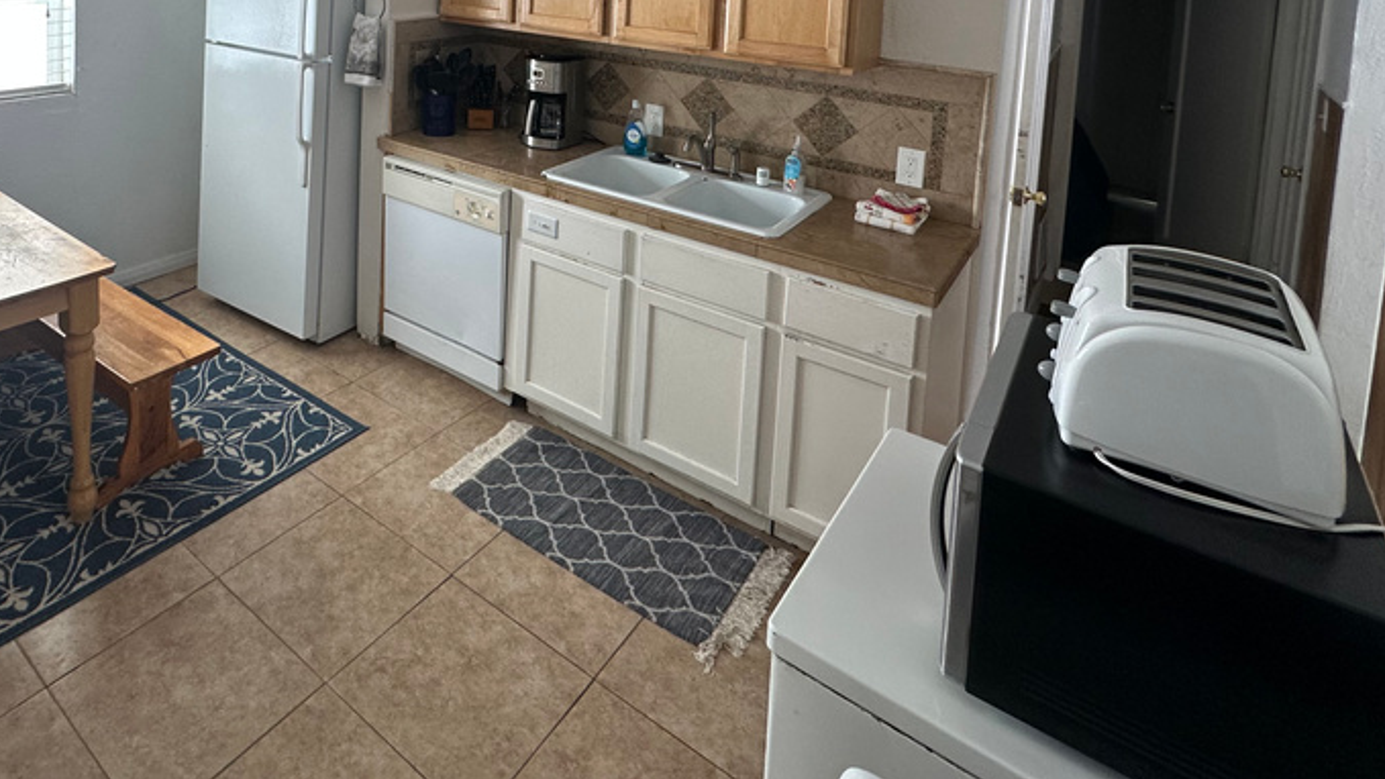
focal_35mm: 23
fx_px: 845
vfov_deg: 42.6
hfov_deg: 75.8
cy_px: -2
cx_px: 443
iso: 80
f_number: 2.2
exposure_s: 1/99
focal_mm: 2.22
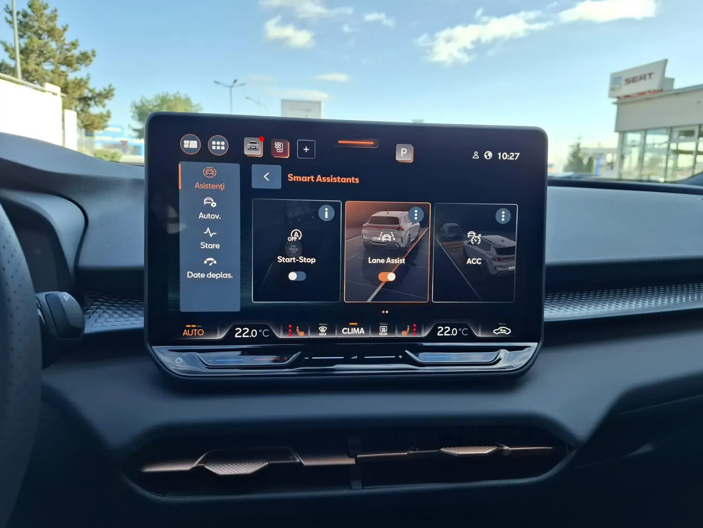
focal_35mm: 25
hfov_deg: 69.3
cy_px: 276
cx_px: 376
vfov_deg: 54.9
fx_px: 508
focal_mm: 5.54
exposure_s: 1/135
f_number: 1.8
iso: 50
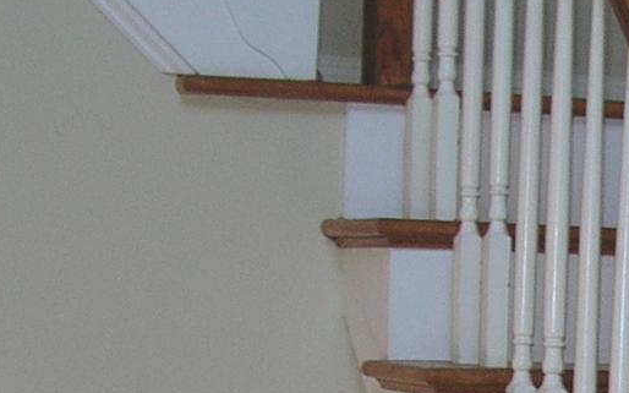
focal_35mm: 152
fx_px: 2605
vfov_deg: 8.3
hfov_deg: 12.9
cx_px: 984
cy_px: 747
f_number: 2.7
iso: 50
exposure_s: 1/30
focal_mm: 6
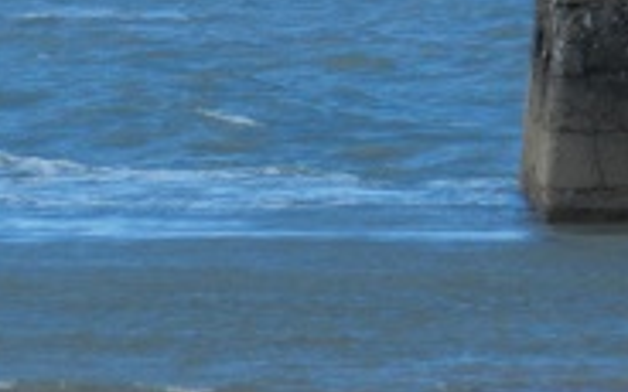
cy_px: -167
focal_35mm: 556
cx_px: 38
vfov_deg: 2.4
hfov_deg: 3.8
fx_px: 9516
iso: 160
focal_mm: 38.2
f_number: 5.6
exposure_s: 1/640
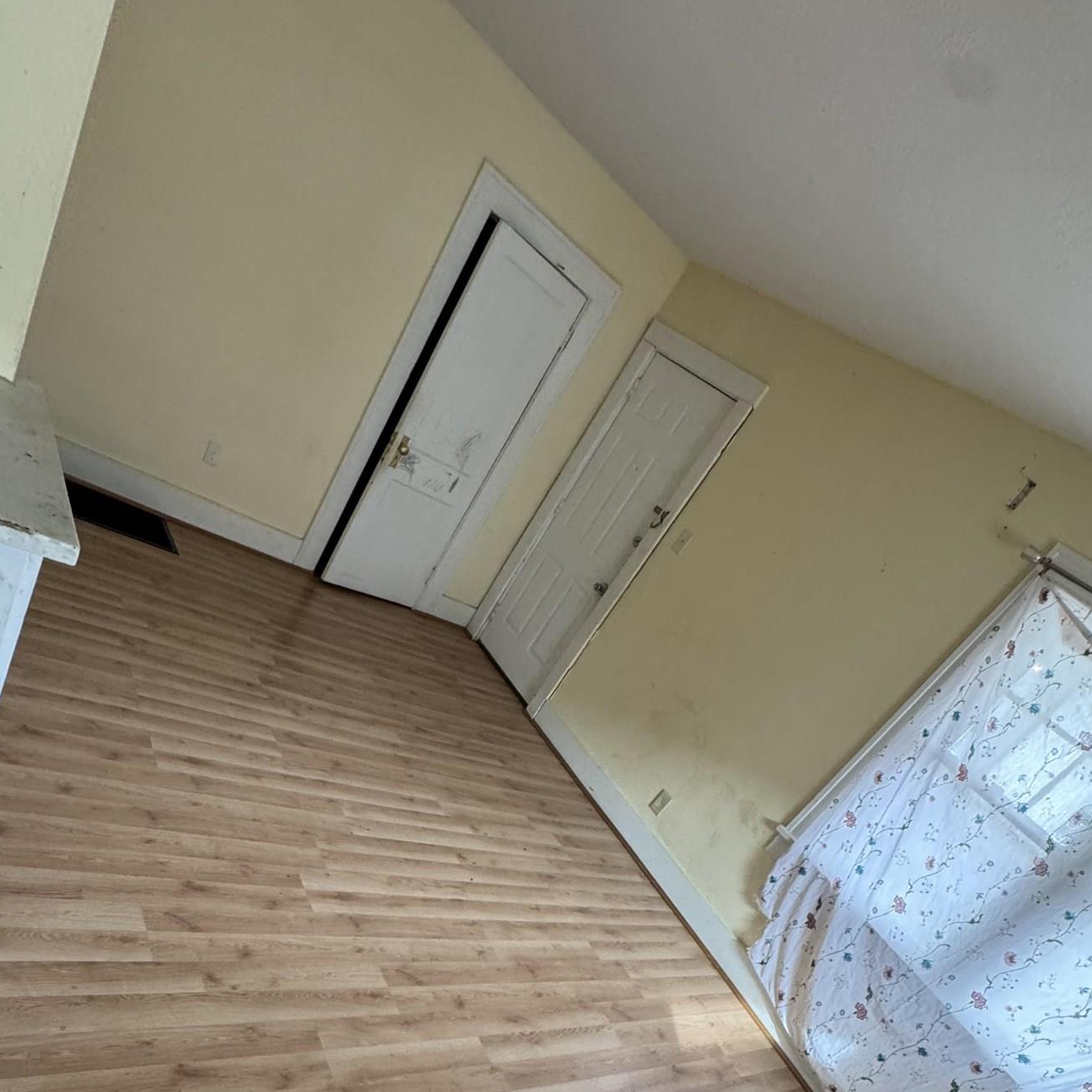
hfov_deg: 69.6
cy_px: 839
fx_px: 785
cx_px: 523
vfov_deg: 64.8
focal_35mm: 22
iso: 400
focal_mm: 2.22
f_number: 2.2
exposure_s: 1/60
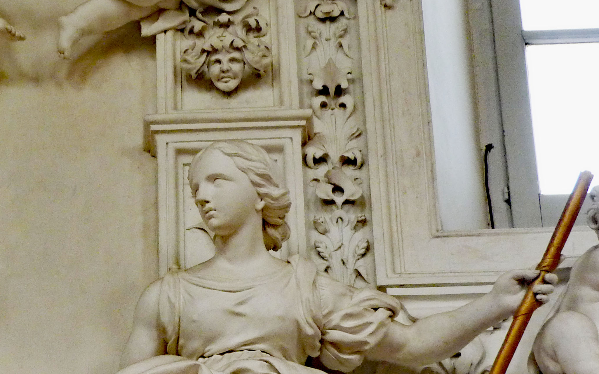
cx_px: 100
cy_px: 348
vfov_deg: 8.5
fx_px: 2514
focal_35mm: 154
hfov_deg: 13.5
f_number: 3.3
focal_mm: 12.4
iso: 160
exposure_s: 1/60
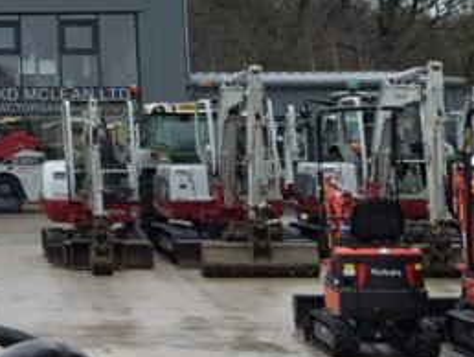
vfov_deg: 12.7
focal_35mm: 115
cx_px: -423
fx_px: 1576
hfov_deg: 14.6
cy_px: -31
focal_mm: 3
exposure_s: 1/486
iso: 16
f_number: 1.8
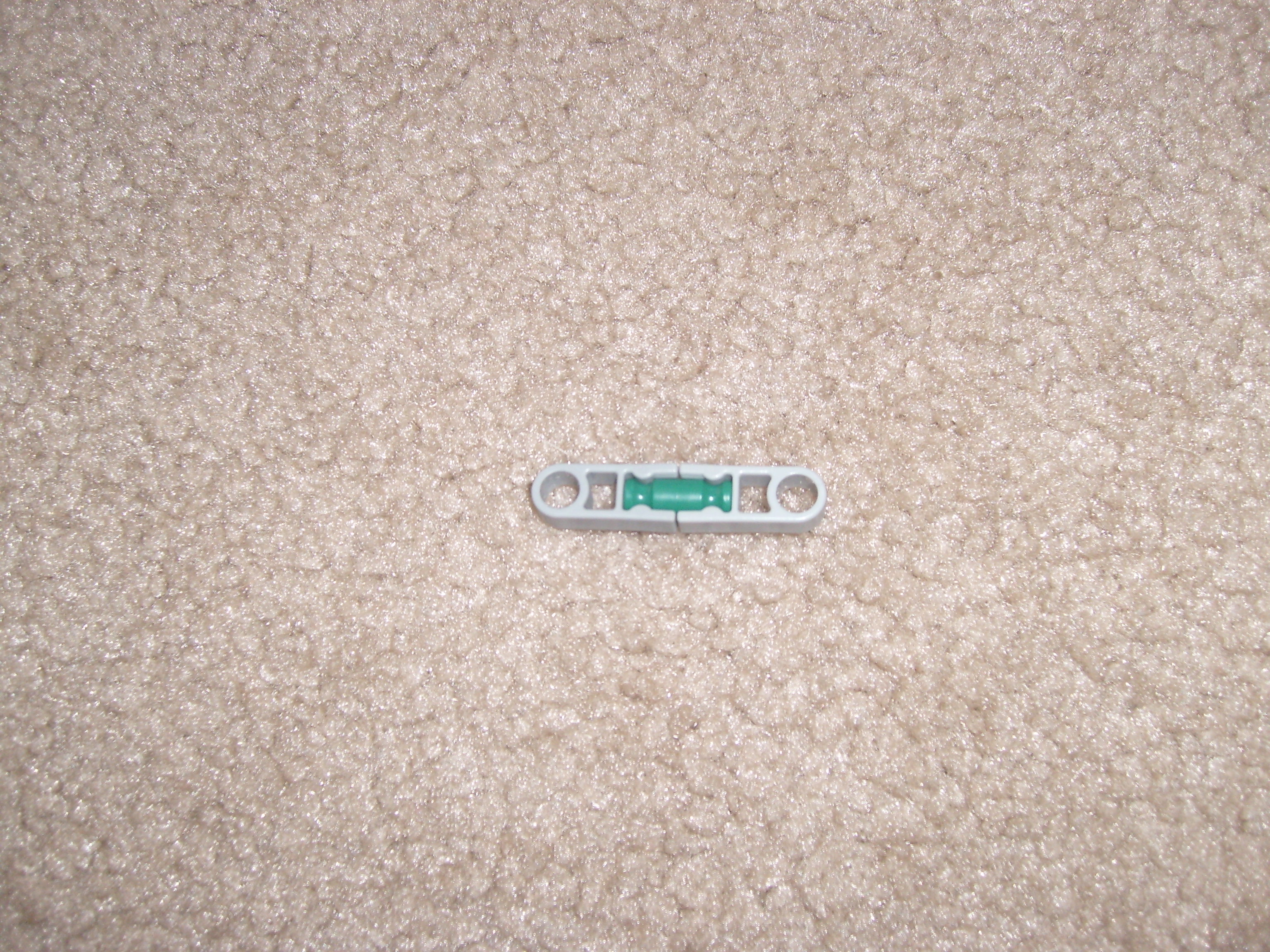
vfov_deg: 40.7
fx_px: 1284
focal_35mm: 35
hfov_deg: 52.6
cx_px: 635
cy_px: 476
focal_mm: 5.8
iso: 100
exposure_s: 1/45
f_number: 2.8
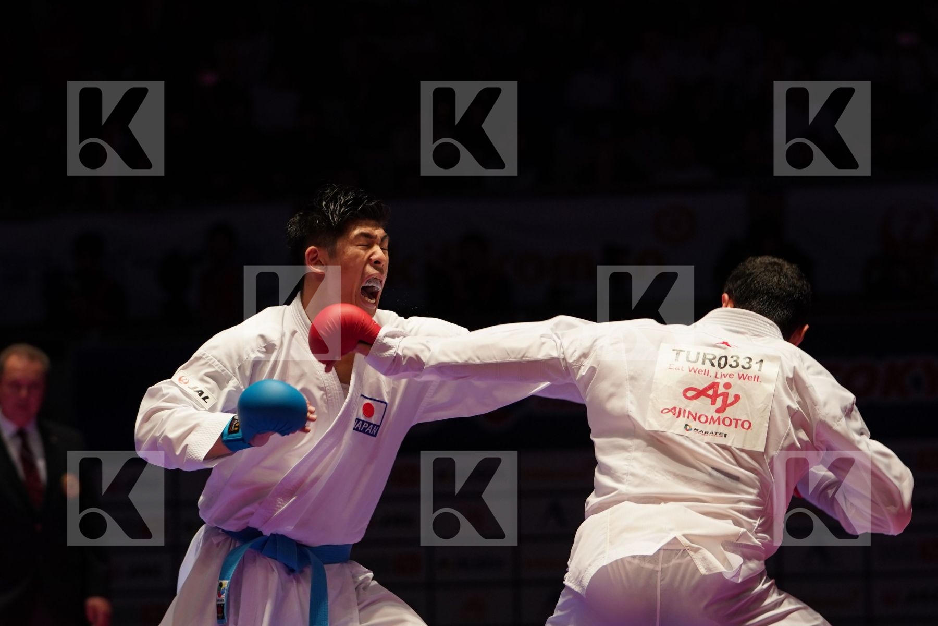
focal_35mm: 162
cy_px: 313
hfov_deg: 12.7
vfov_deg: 8.5
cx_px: 469
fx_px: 4221
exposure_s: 1/1000
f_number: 2.8
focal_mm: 108
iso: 1000
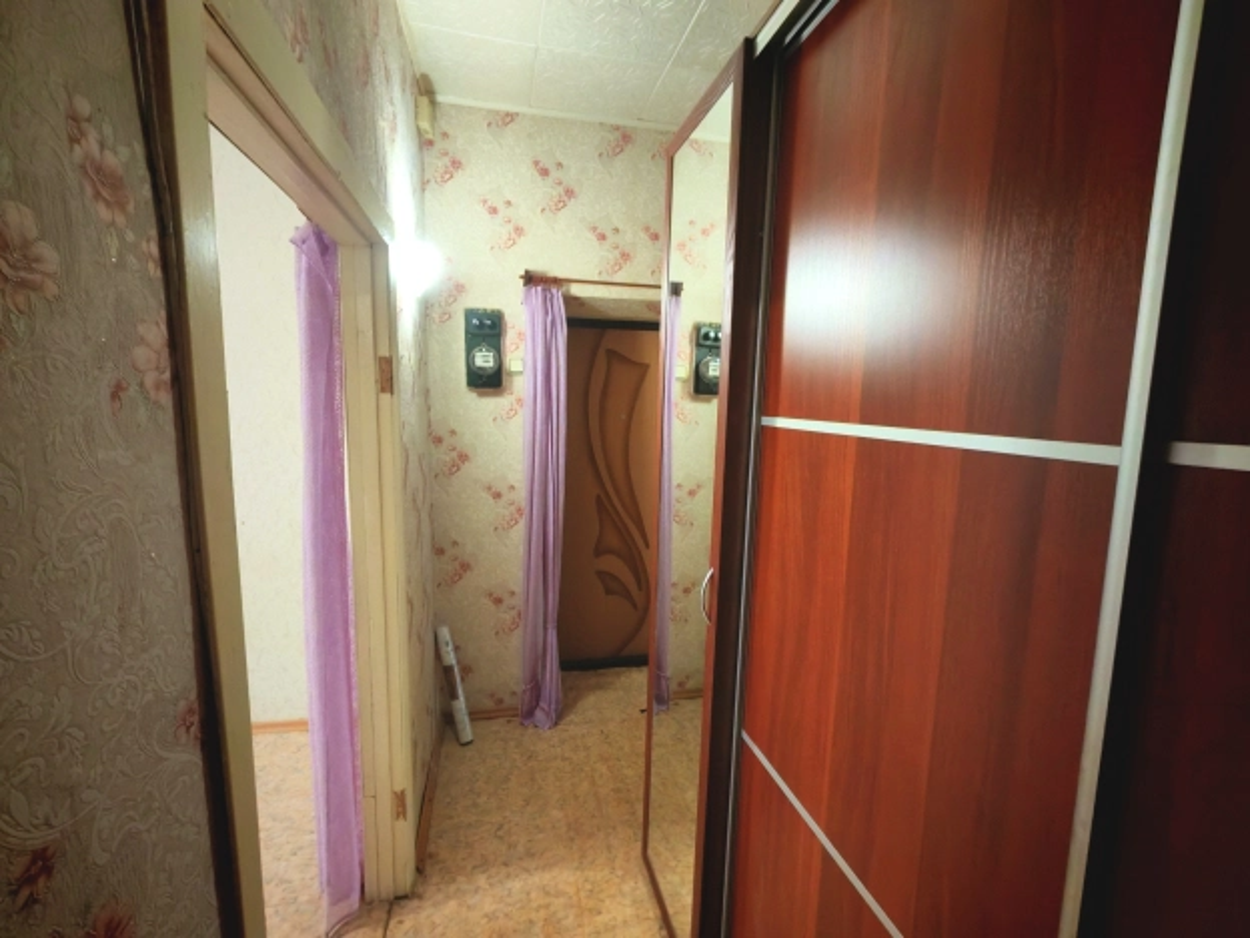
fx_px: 578
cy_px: 469
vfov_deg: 78.1
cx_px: 625
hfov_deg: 94.5
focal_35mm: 16
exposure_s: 1/17
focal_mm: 1.96
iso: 320
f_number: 2.2
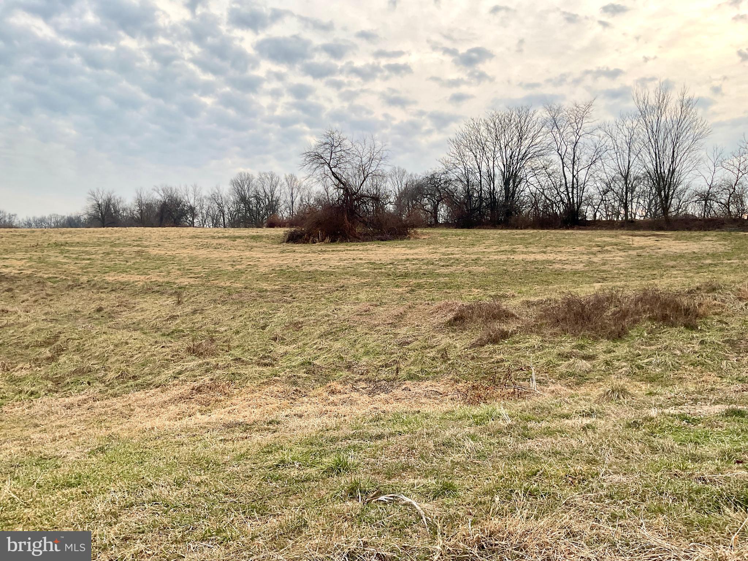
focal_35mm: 29
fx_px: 627
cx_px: 374
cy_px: 280
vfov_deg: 48.2
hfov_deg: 61.7
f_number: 1.8
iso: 20
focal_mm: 3
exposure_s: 1/120
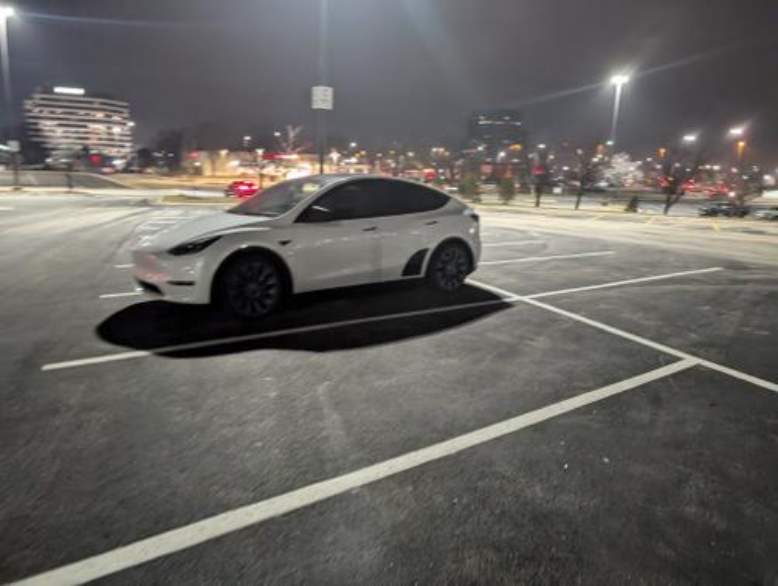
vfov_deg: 56.9
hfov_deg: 71.5
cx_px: 389
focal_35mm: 24
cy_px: 293
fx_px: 540
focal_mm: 6.9
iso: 1139
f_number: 1.68
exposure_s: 1/37
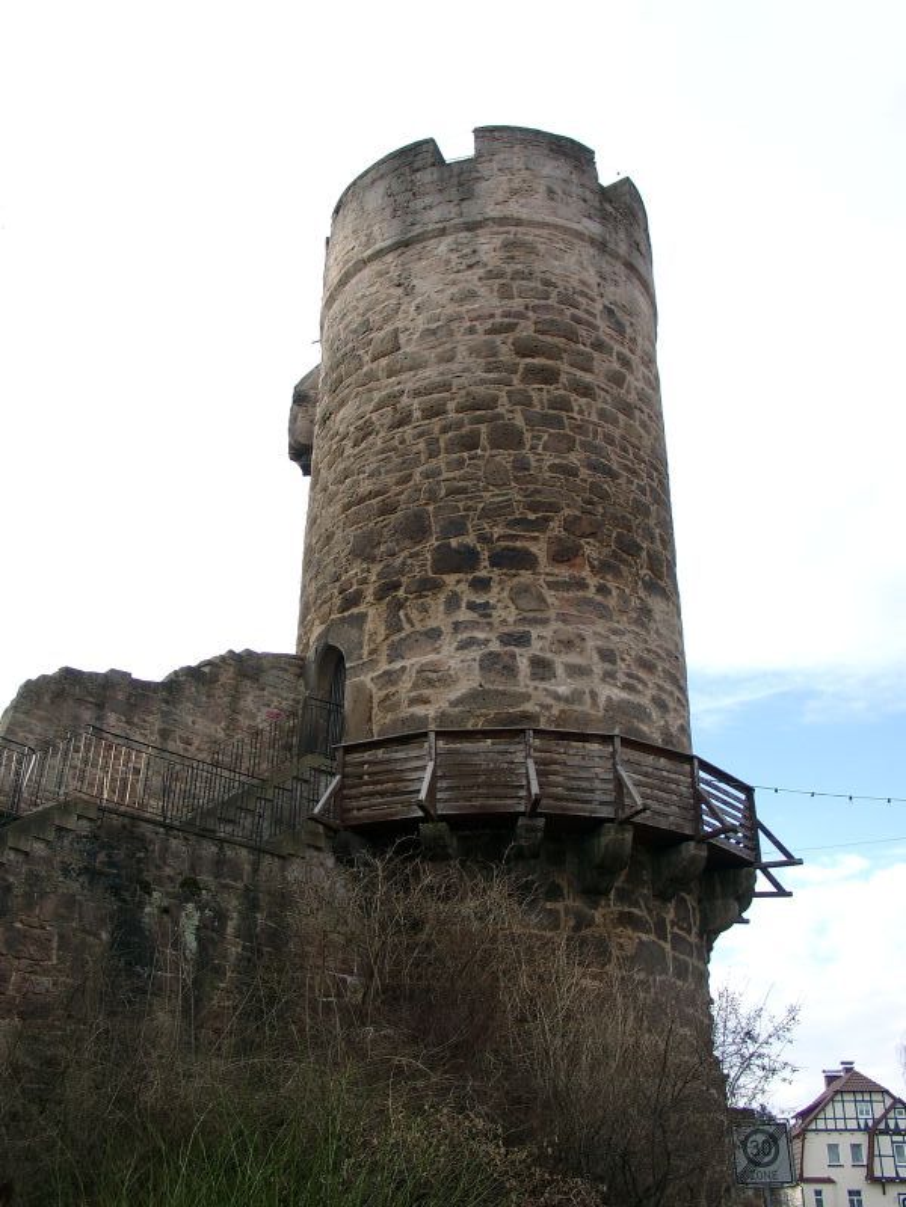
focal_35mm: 34
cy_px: 604
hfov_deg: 41.8
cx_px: 453
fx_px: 1187
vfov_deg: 54.0
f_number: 4
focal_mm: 7.13
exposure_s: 1/243
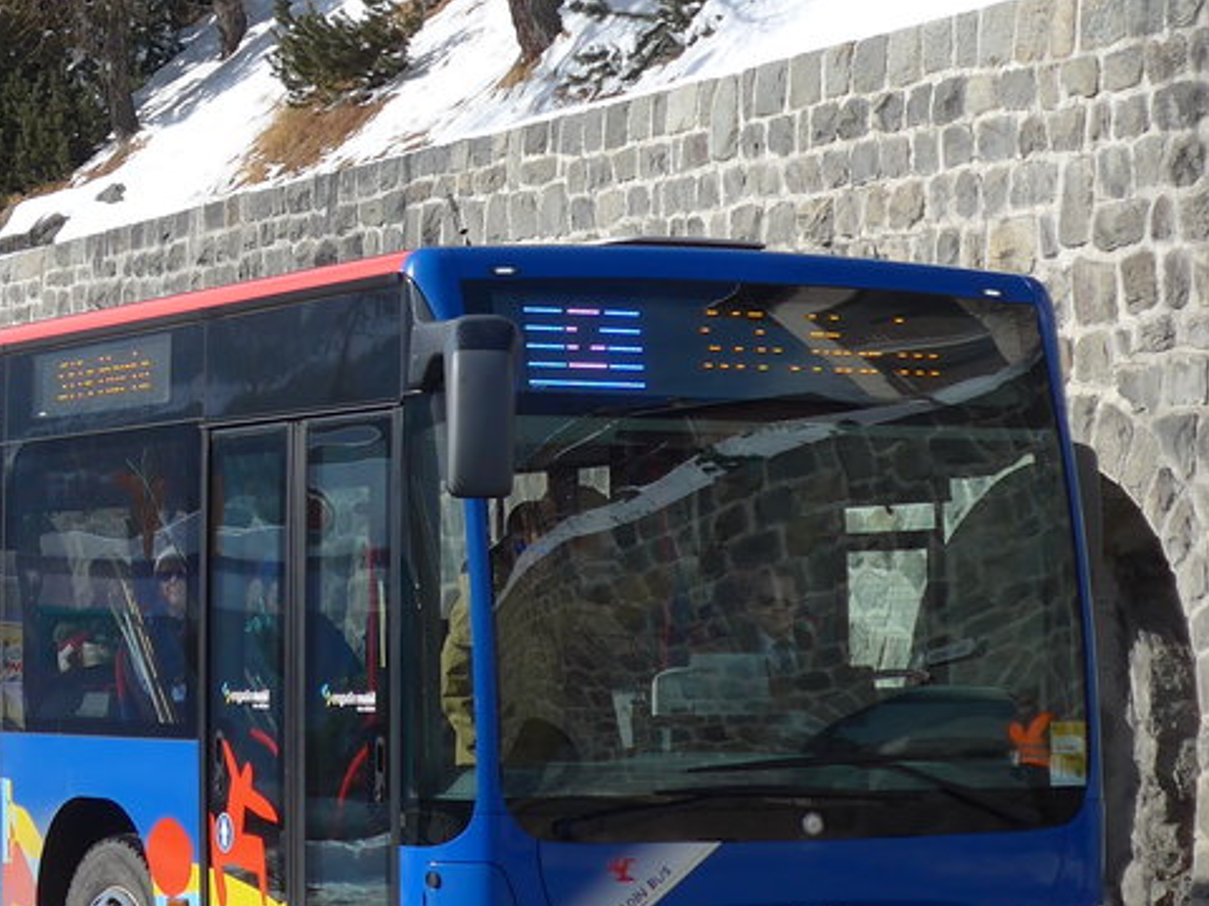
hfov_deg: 17.0
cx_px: 244
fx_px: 4016
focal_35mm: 115
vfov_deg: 12.9
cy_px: 340
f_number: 3
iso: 80
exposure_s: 1/1600
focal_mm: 9.5
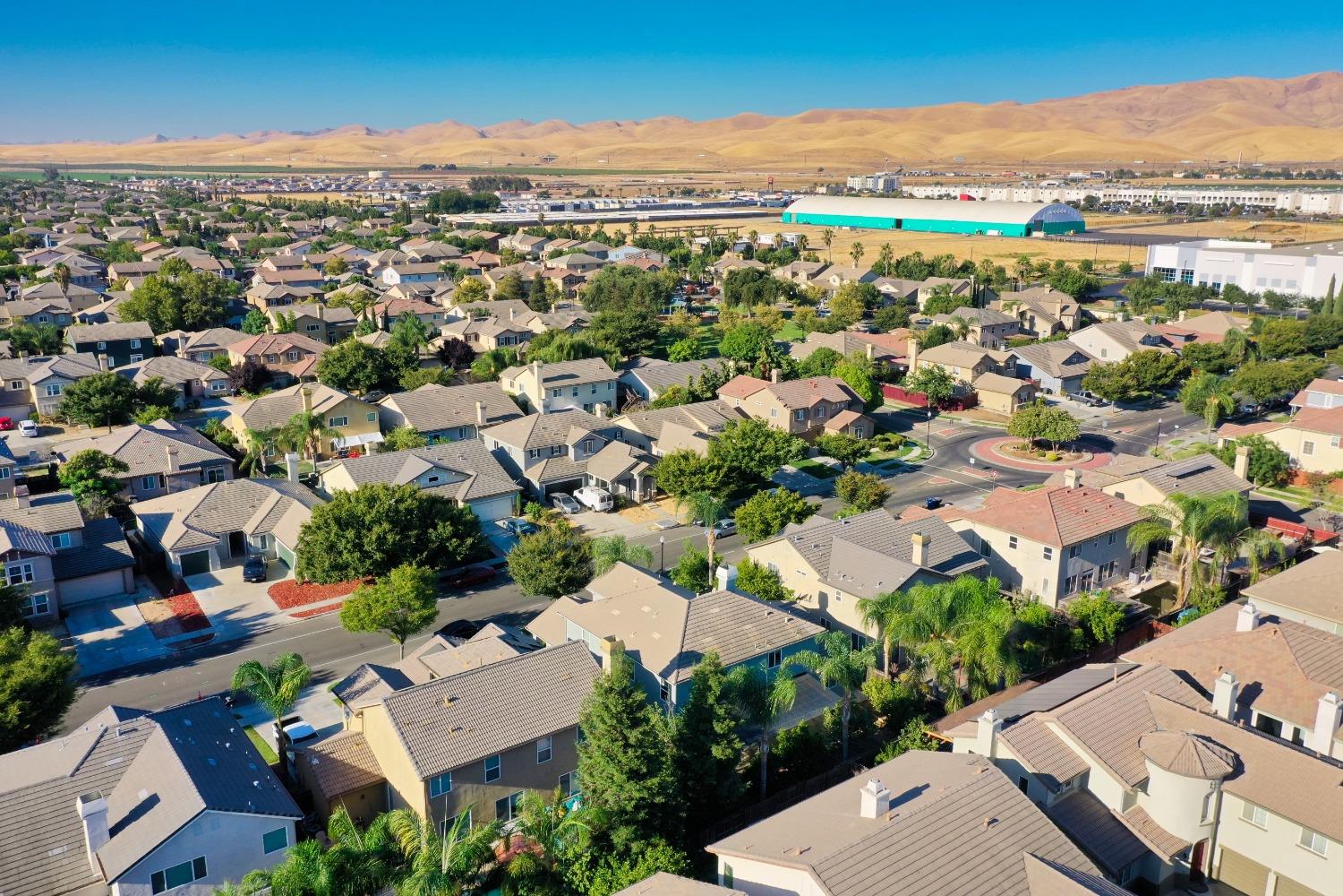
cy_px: 448
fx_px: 1044
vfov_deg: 46.4
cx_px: 672
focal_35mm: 28
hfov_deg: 65.5
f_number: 5.6
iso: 100
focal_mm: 10.26
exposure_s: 1/400
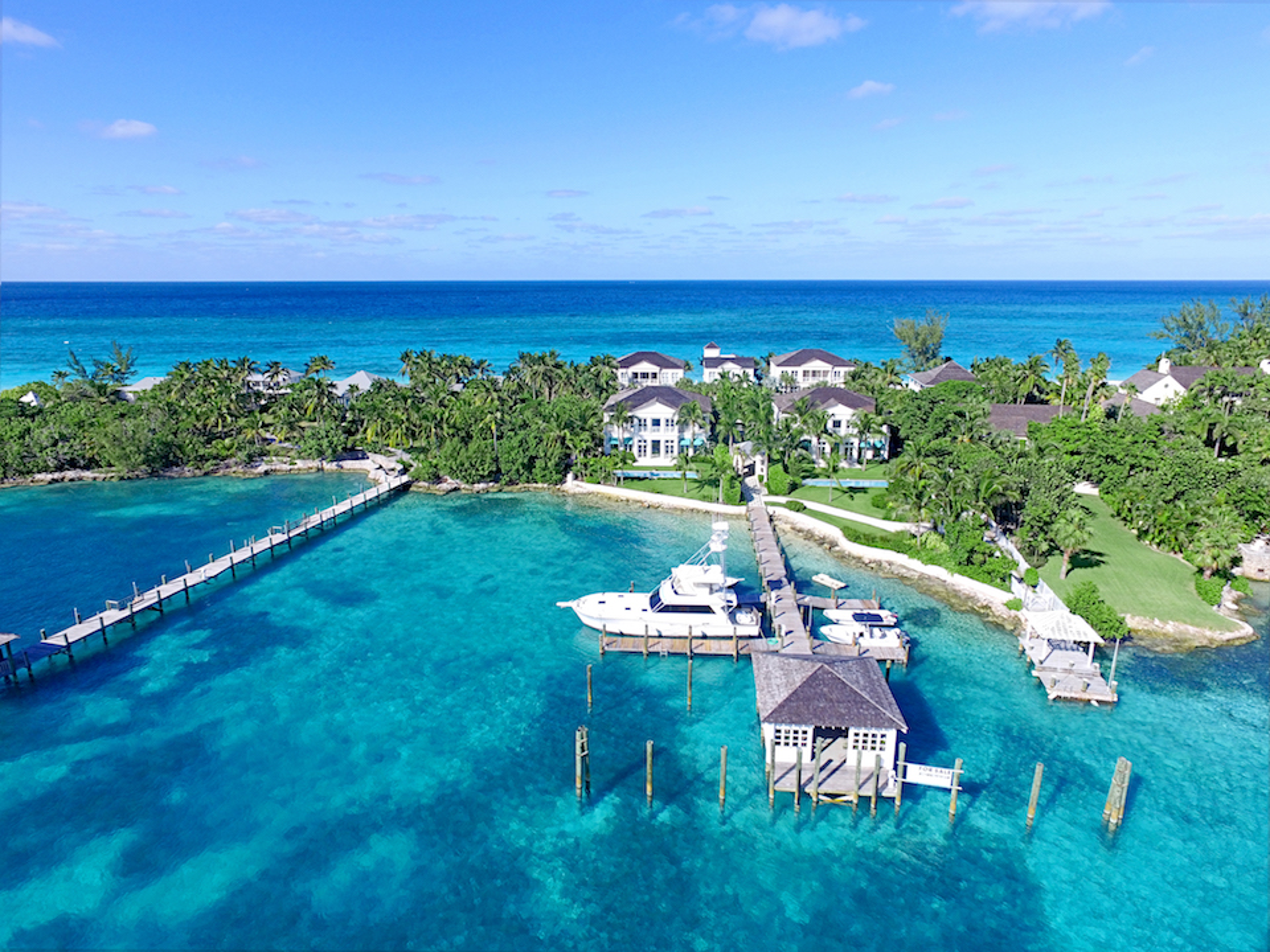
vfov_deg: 66.0
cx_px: 635
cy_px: 476
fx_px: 734
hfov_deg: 81.7
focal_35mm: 20
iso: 100
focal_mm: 3.61
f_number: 2.8
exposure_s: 1/940
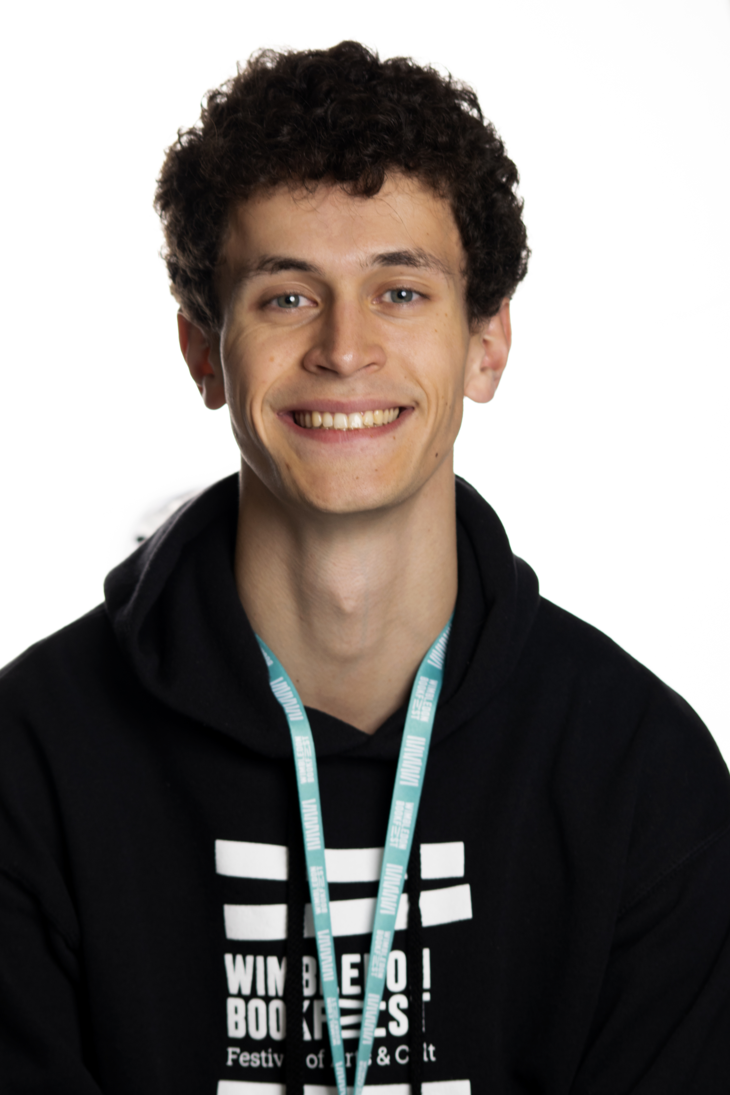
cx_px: 365
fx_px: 3741
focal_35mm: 123
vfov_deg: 16.7
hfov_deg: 11.1
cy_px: 548
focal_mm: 82
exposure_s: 1/100
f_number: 6.3
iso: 125
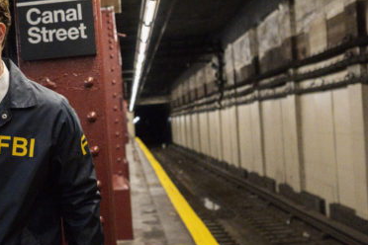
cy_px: 147
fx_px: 593
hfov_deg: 33.6
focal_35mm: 58
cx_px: 80
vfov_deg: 23.3
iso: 8000
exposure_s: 1/800
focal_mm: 24
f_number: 2.8
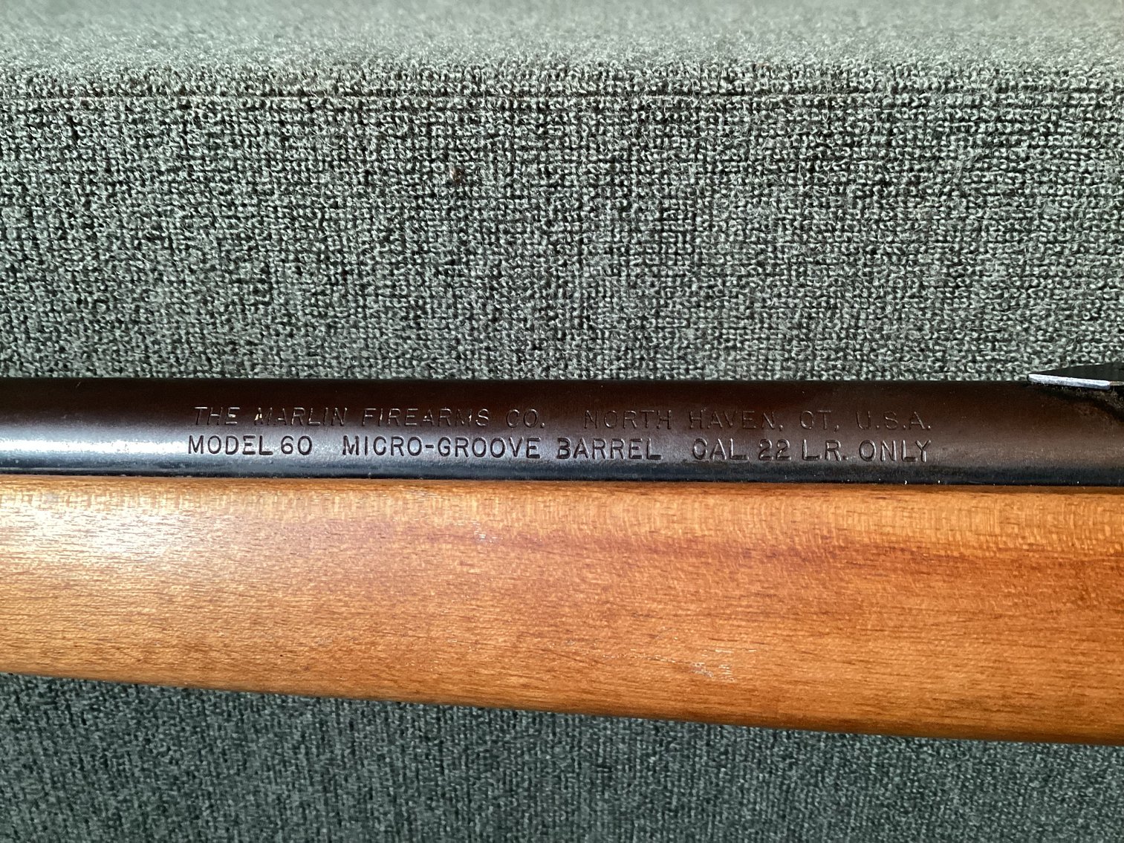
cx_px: 562
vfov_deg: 45.4
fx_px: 1007
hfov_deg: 58.3
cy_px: 422
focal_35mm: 31
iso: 250
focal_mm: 3.3
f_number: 2.4
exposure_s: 1/60
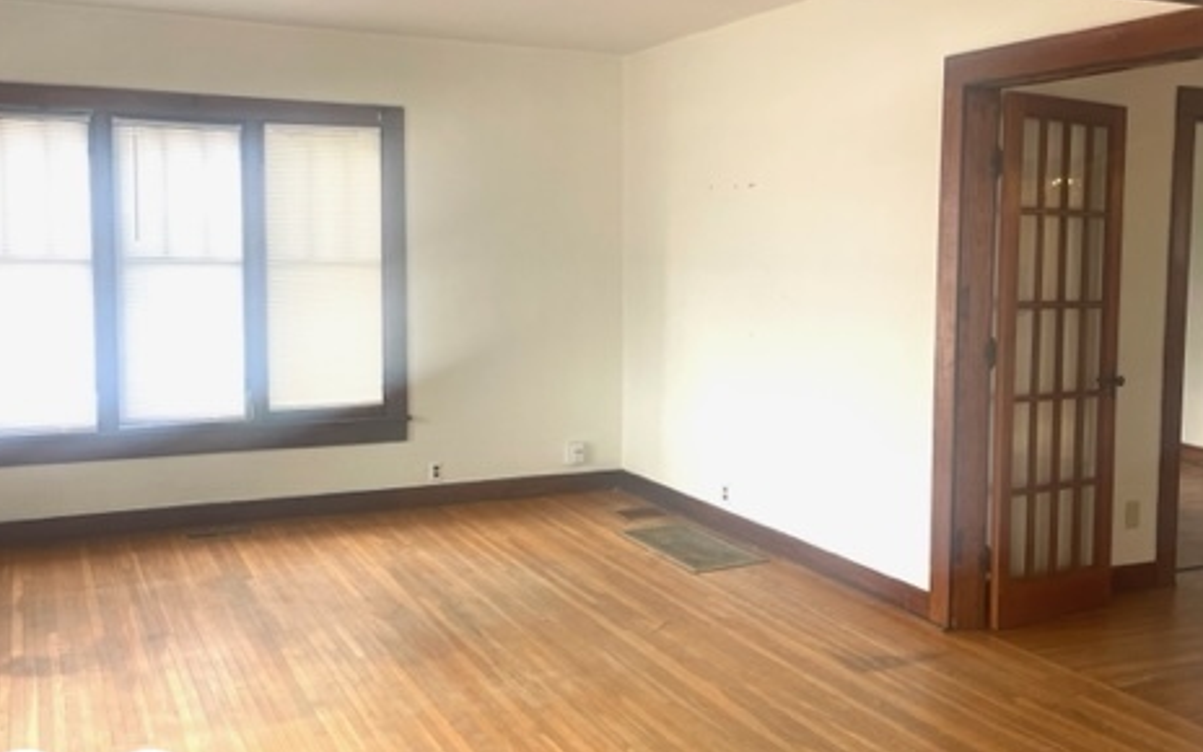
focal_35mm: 38
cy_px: 358
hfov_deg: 51.4
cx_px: 687
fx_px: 1246
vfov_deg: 33.6
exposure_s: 1/121
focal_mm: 4.2
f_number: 1.6
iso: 80
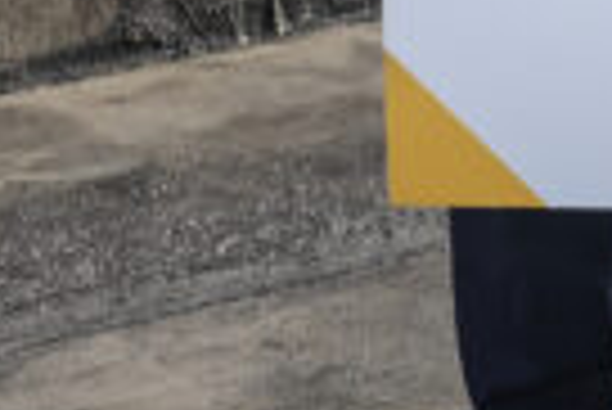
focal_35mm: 233
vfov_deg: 5.7
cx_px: 1534
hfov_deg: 8.1
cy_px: -480
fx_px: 3965
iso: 160
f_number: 8
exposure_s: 1/200
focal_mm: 31
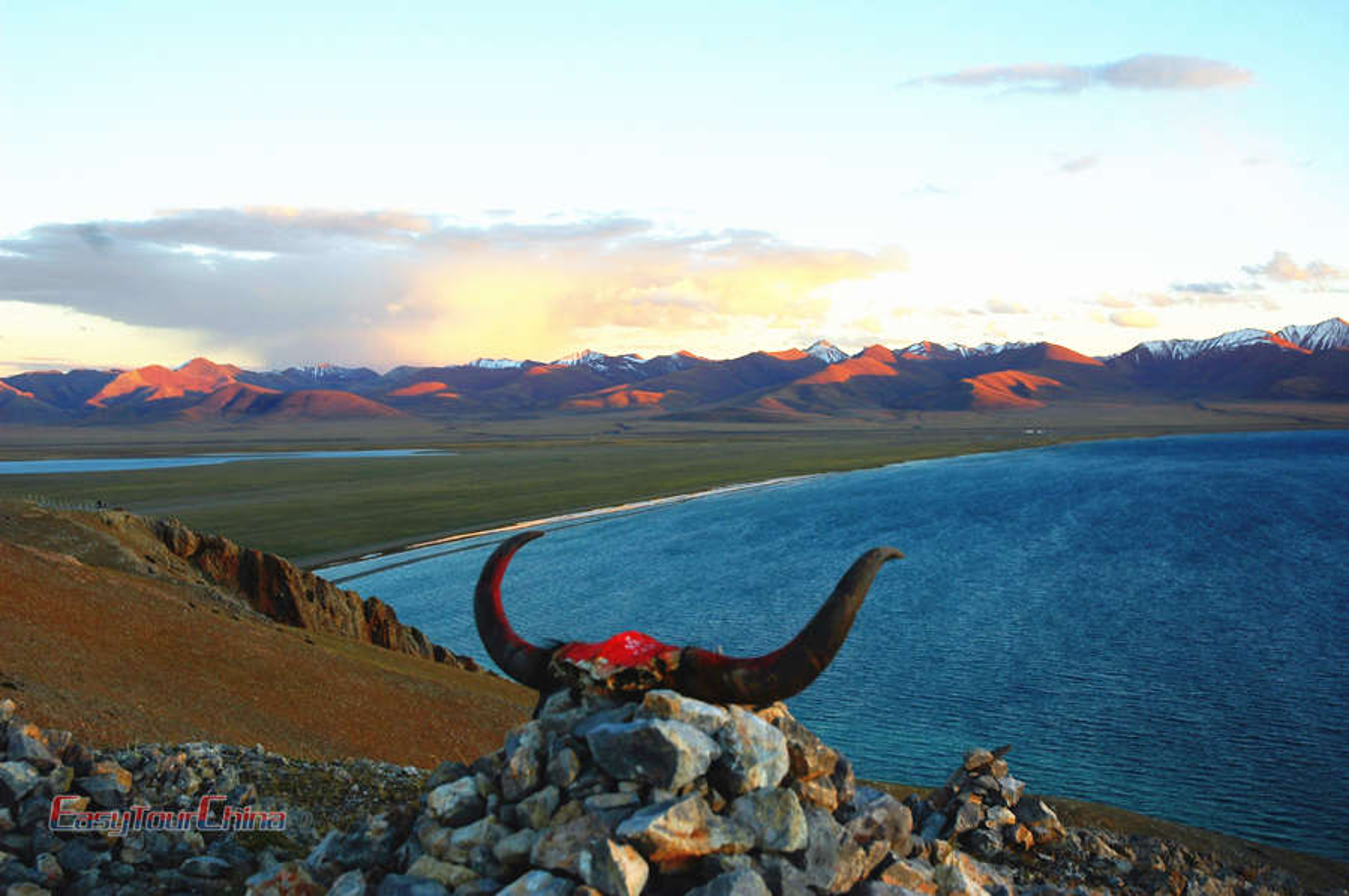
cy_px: 448
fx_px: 1741
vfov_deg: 28.9
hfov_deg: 42.4
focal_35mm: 46
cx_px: 674
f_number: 5.6
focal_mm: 31
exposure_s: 1/60
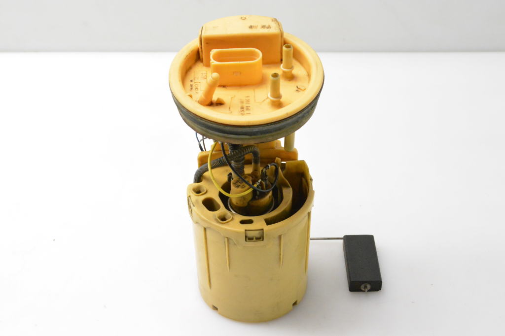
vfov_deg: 25.0
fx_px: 757
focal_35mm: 54
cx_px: 252
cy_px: 168
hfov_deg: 36.9
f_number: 10
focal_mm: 36
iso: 6400
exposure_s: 1/400
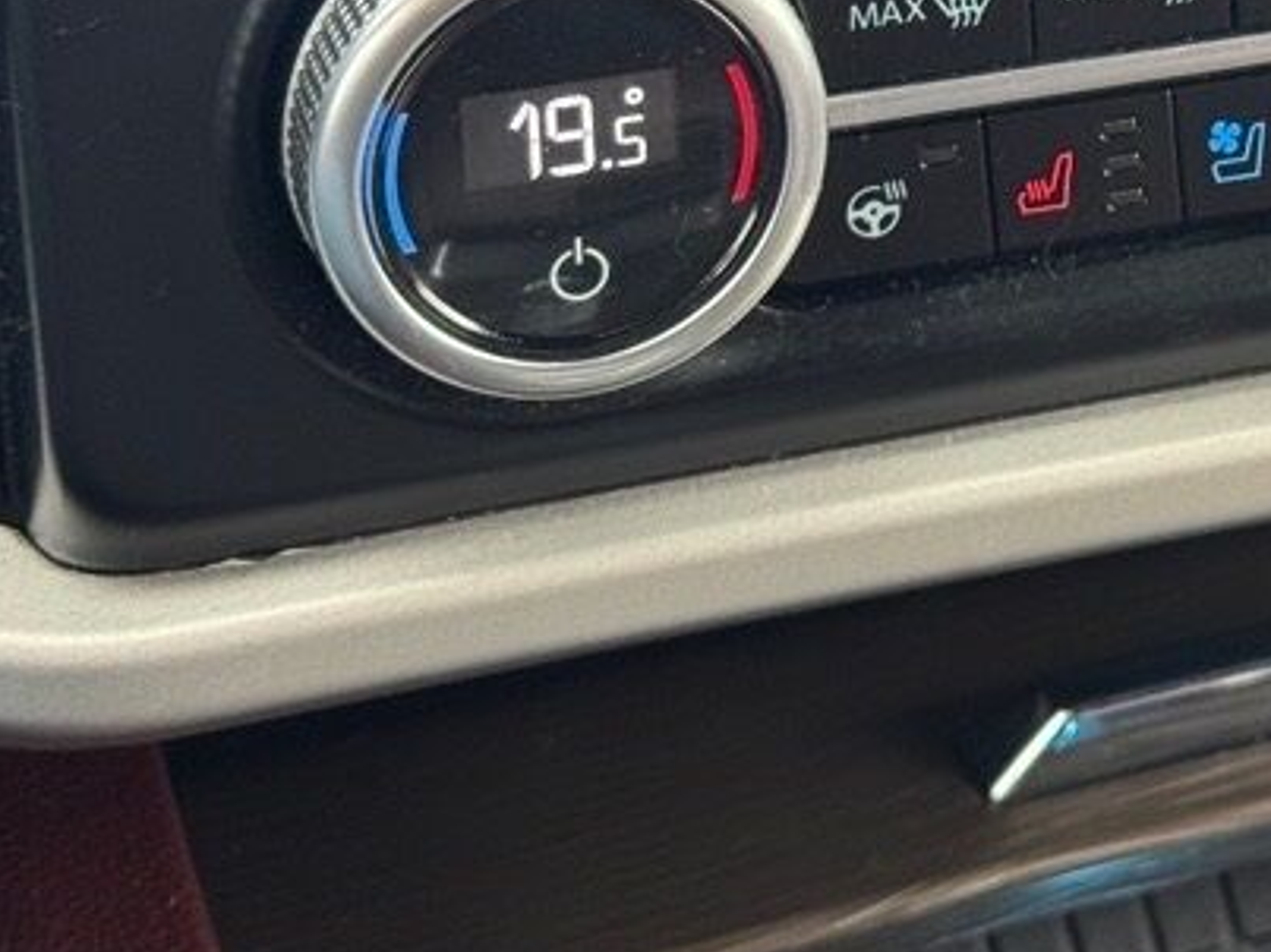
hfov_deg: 15.7
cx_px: 1381
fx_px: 4478
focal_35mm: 122
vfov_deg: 11.9
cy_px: -221
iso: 200
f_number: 1.78
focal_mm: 6.76
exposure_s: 1/60
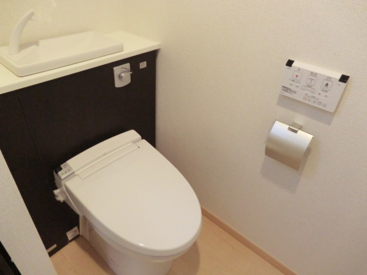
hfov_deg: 71.6
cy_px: 138
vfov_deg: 56.8
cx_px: 184
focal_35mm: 24
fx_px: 254
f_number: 3.2
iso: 500
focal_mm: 4.3
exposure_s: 1/60
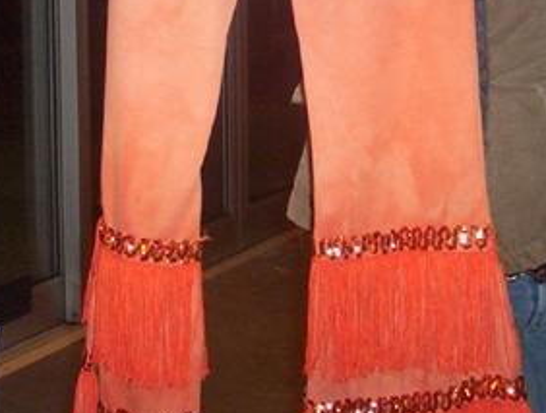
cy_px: -21
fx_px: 2451
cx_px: 366
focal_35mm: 155
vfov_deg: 9.5
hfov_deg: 12.7
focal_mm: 8.74
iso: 140
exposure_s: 1/80.5
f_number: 3.26
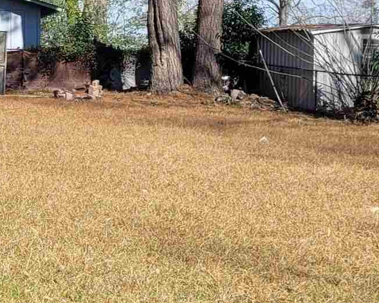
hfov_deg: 15.5
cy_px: 61
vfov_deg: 12.9
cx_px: -101
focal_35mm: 119
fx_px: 1335
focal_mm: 5.4
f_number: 1.8
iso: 40
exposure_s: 1/1718
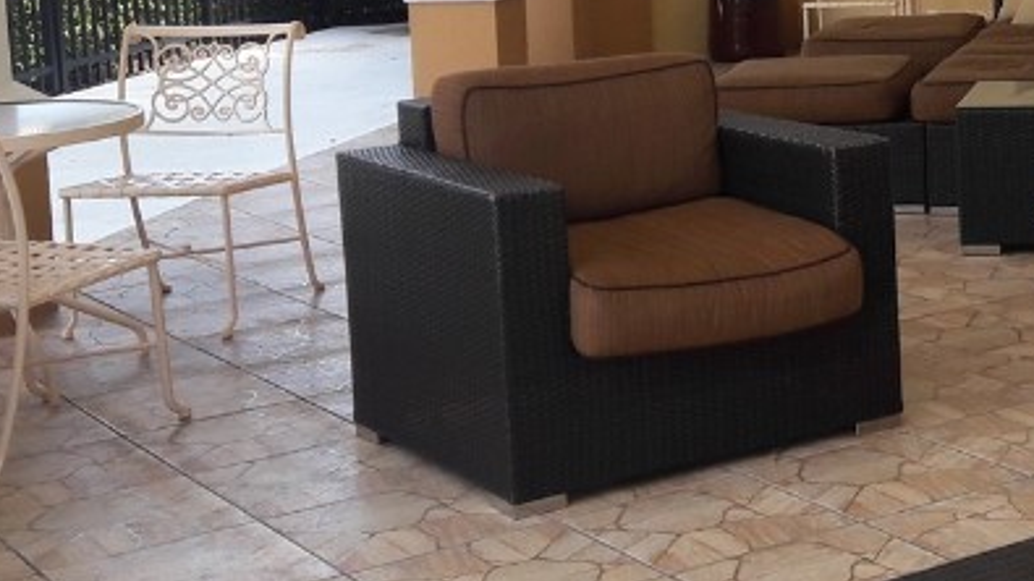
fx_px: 2166
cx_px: 861
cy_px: 84
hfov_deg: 26.2
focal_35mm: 79
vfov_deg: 15.2
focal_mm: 3.7
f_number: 1.9
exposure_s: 1/356
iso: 40
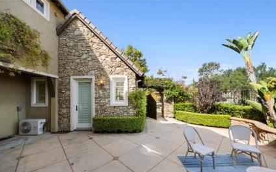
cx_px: 141
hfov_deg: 109.4
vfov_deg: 82.4
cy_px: 96
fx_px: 98
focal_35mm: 13
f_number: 22
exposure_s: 1/30
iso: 640
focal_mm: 12
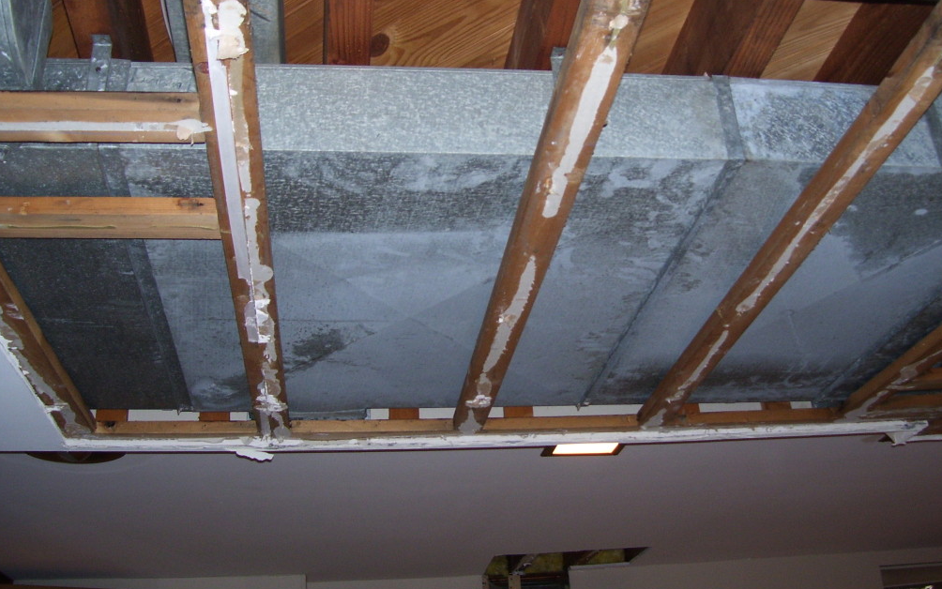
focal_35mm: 40
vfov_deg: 32.0
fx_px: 1027
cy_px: 249
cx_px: 472
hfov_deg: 49.3
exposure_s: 1/60
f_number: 2.7
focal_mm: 6
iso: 125
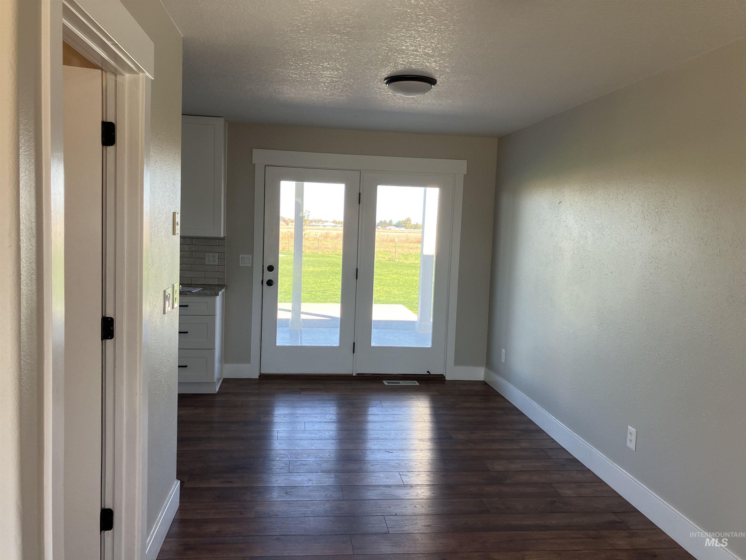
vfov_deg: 49.7
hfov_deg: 63.4
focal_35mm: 28
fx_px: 603
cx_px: 373
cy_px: 280
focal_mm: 3.99
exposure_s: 1/128
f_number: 1.8
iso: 40
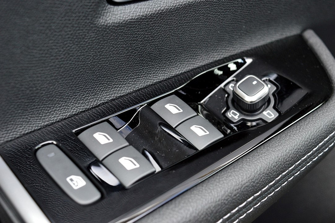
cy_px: 112
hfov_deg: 33.4
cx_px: 168
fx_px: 558
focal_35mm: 60
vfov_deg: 22.6
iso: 800
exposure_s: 1/60
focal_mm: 40
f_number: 7.1
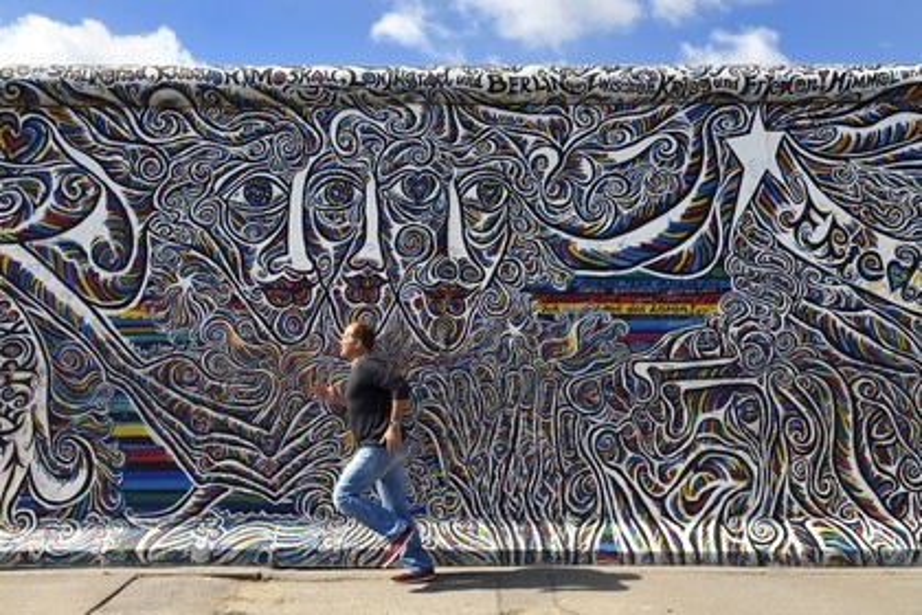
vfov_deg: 38.9
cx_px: 461
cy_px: 308
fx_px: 871
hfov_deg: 55.8
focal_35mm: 34
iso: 200
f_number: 6.3
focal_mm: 34
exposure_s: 1/500
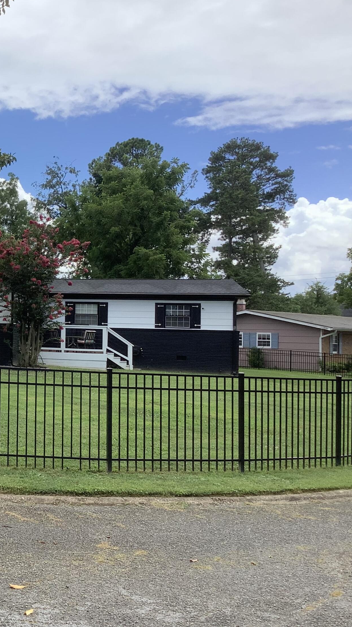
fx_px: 763
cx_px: -66
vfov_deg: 44.6
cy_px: 307
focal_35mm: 46
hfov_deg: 23.8
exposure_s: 1/876
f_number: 2.4
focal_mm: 3.3
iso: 25
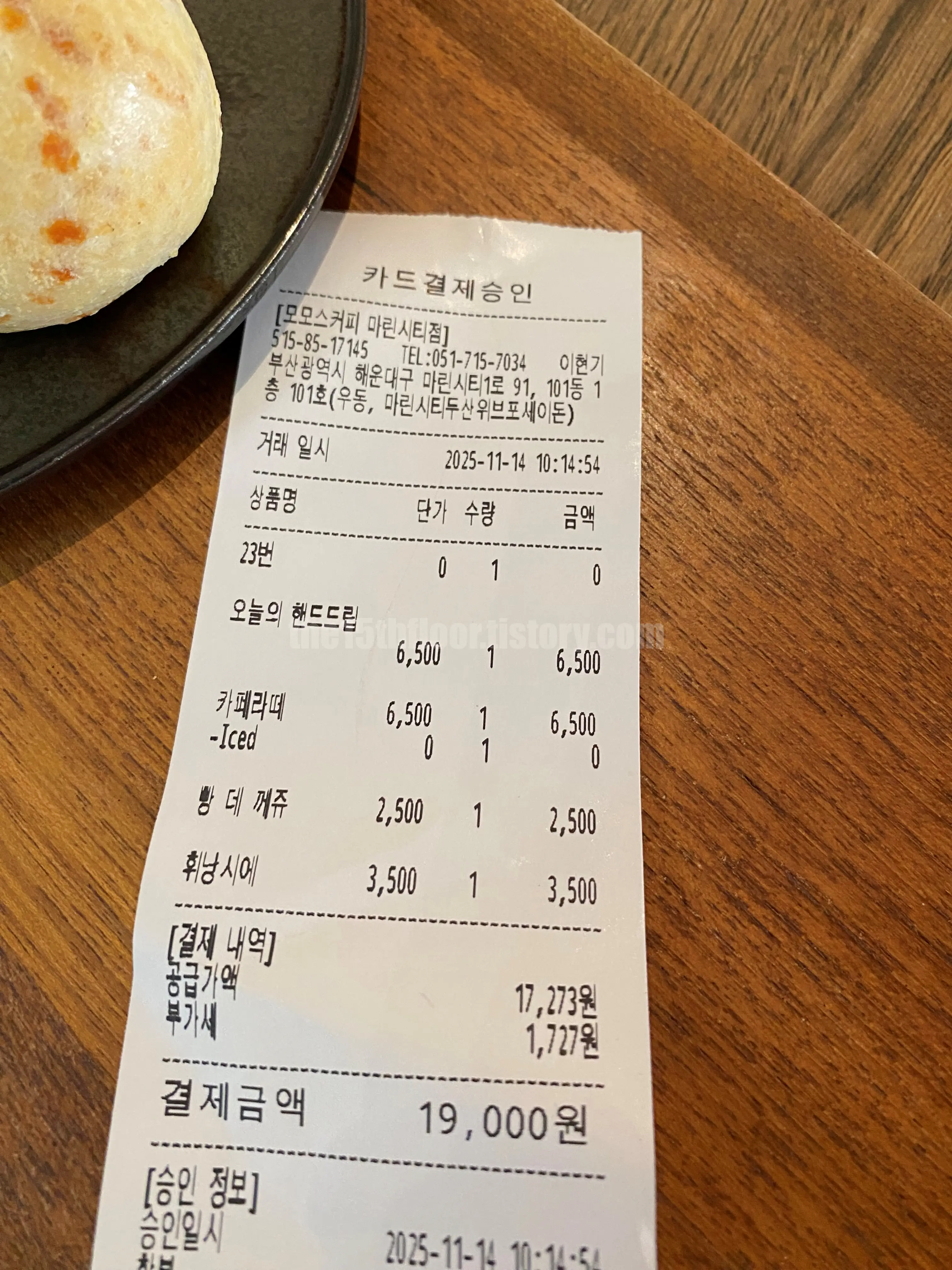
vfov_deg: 69.4
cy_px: 635
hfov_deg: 54.9
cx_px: 476
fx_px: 917
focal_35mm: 25
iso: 250
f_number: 1.8
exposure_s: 1/60
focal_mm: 4.25
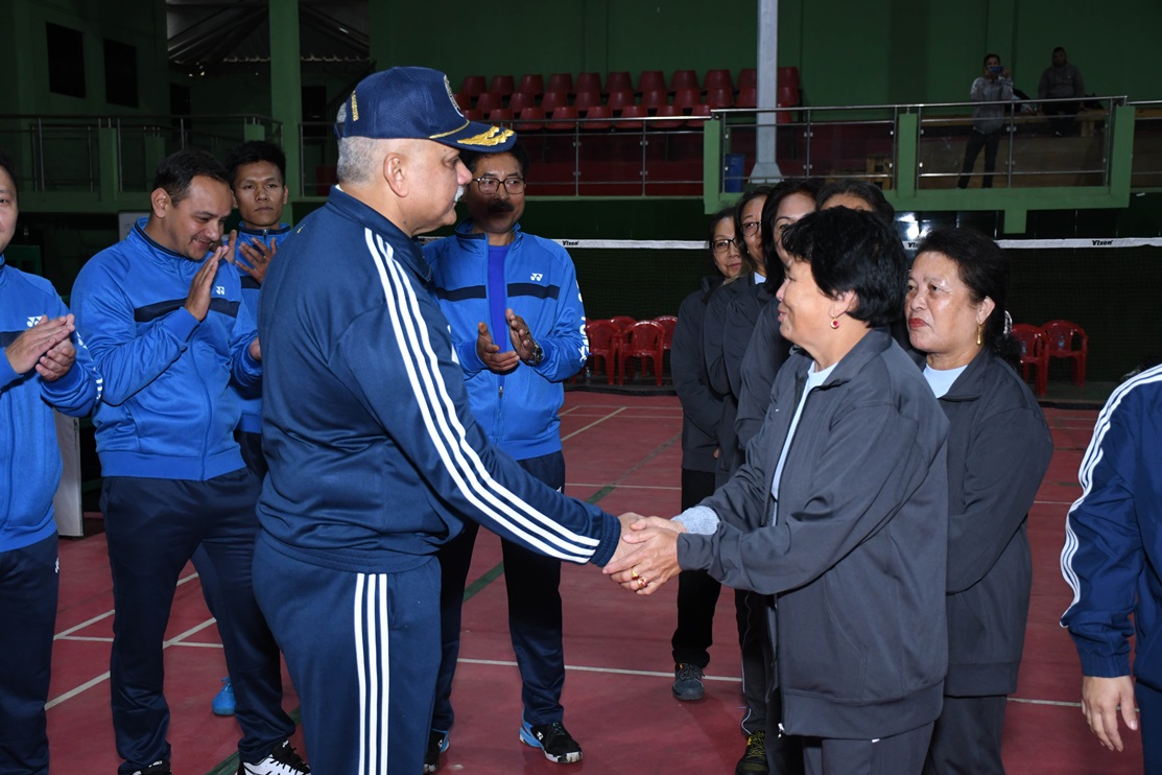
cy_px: 388
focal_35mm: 45
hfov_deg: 43.6
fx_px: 1452
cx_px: 581
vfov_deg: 29.9
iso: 1250
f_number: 4.5
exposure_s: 1/160
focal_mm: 30
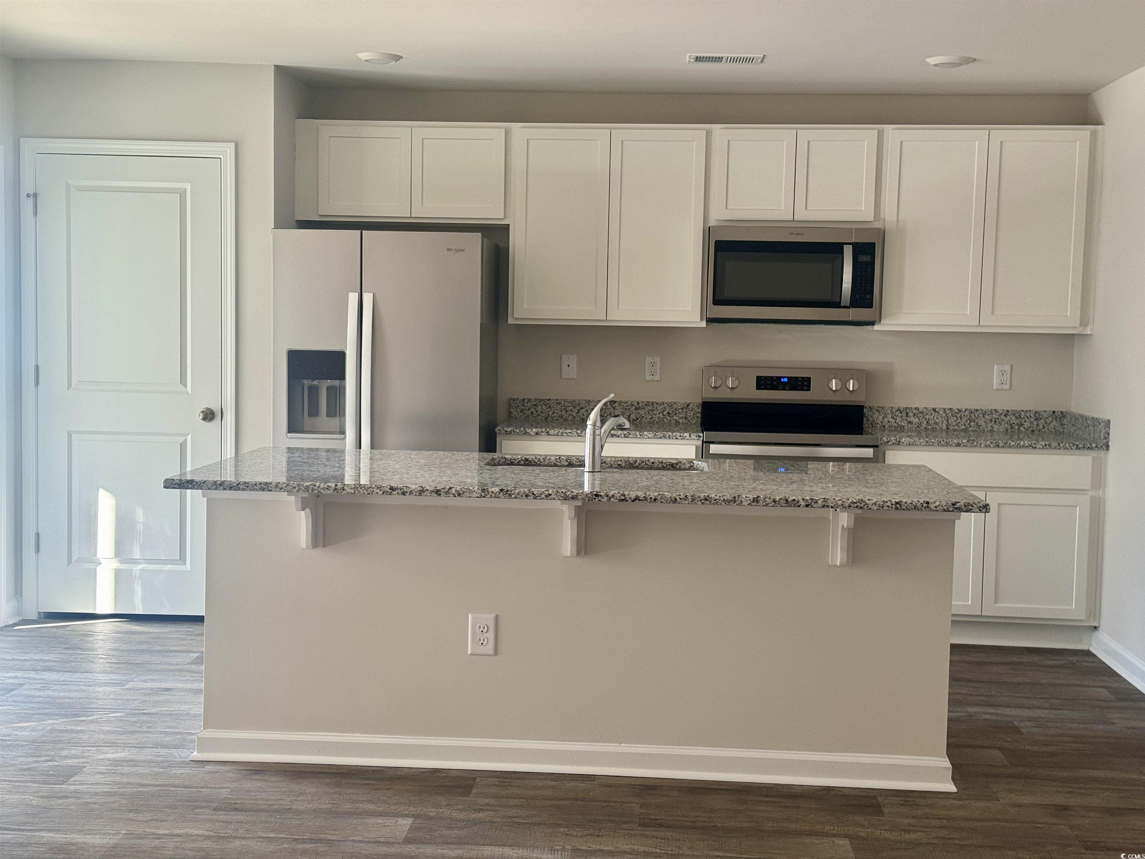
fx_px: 1588
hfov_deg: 39.7
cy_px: 430
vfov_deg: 30.3
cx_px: 572
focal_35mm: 48
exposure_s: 1/60
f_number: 1.78
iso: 80
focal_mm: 6.76
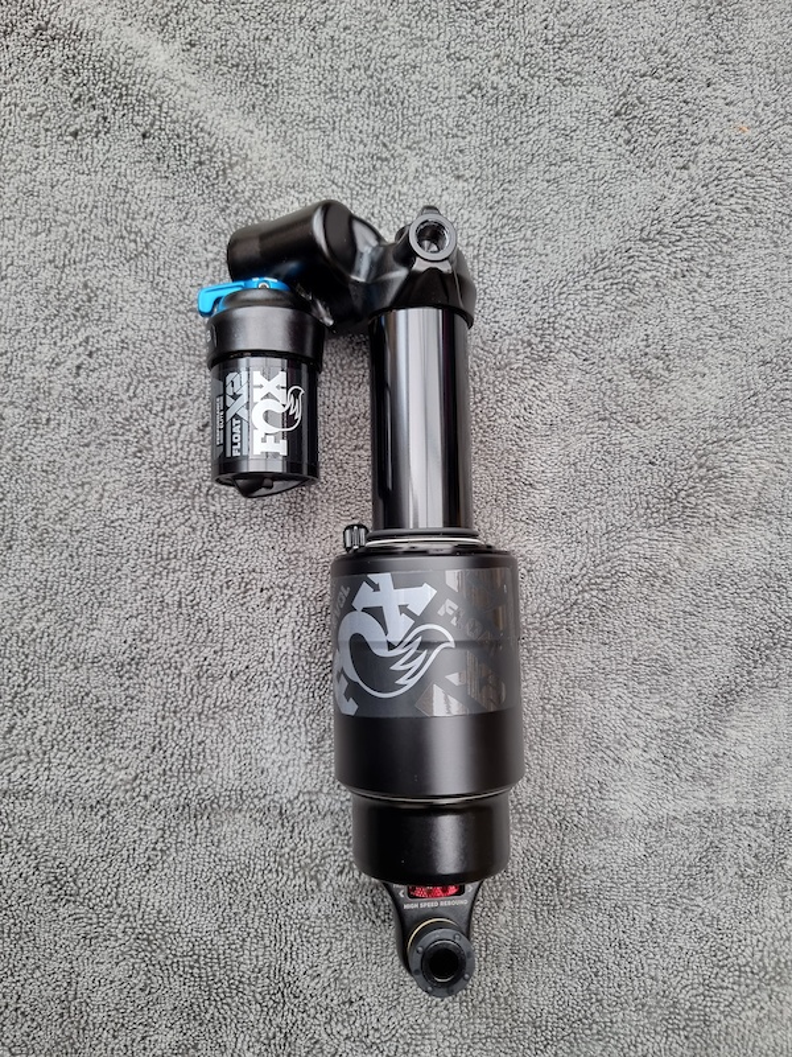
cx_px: 396
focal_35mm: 24
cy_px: 528
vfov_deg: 71.6
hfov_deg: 56.8
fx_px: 732
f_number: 1.8
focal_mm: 6.7
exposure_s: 1/100
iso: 80
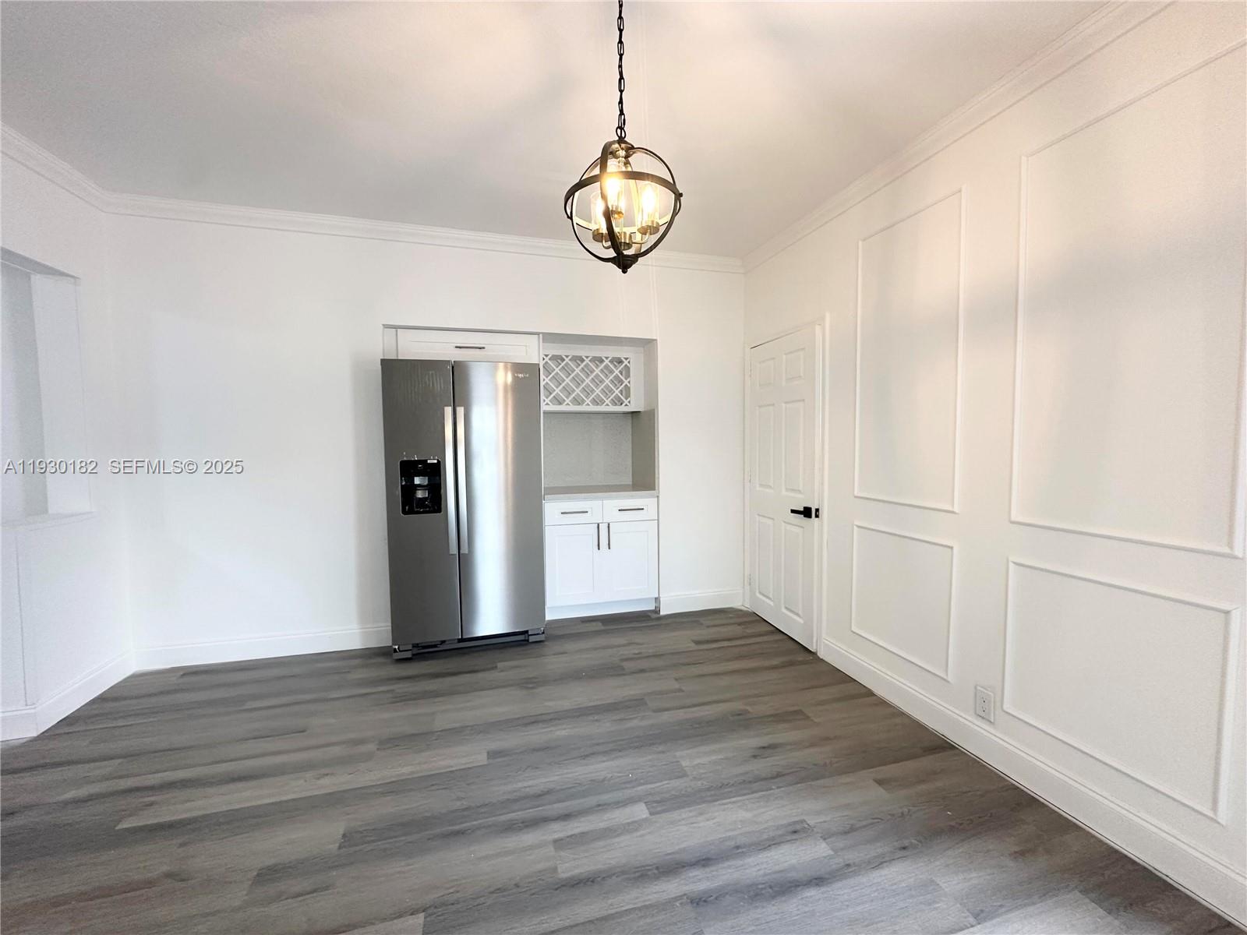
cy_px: 468
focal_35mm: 14
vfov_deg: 85.7
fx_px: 504
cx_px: 624
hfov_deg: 102.1
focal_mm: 2.22
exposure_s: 1/60
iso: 250
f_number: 2.2
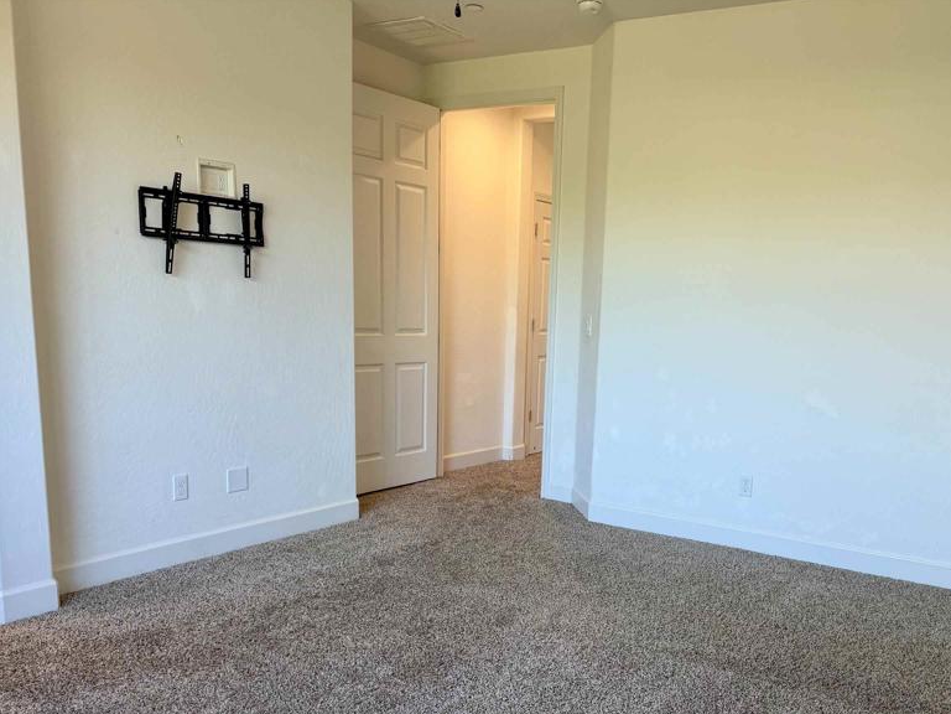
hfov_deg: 56.4
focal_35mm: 32
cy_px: 472
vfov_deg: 43.6
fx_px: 879
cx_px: 573
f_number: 1.78
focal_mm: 6.76
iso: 125
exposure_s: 1/120
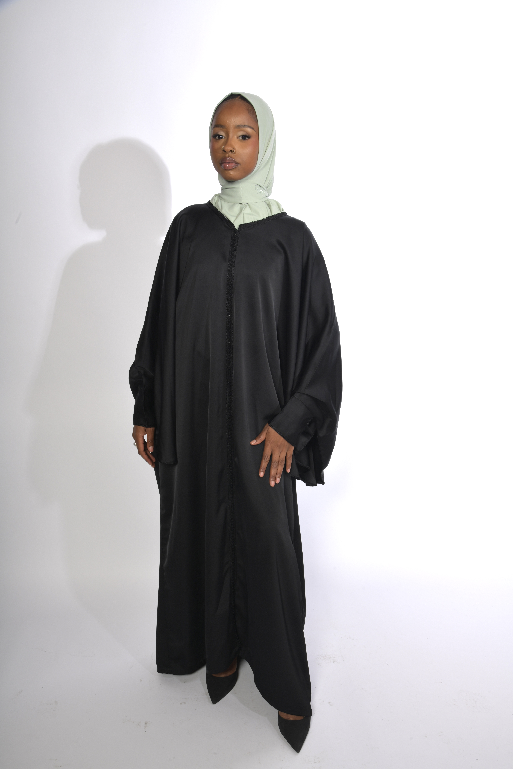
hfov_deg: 37.9
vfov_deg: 54.4
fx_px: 748
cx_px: 256
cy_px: 384
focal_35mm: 35
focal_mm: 35
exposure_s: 1/200
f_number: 16
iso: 160
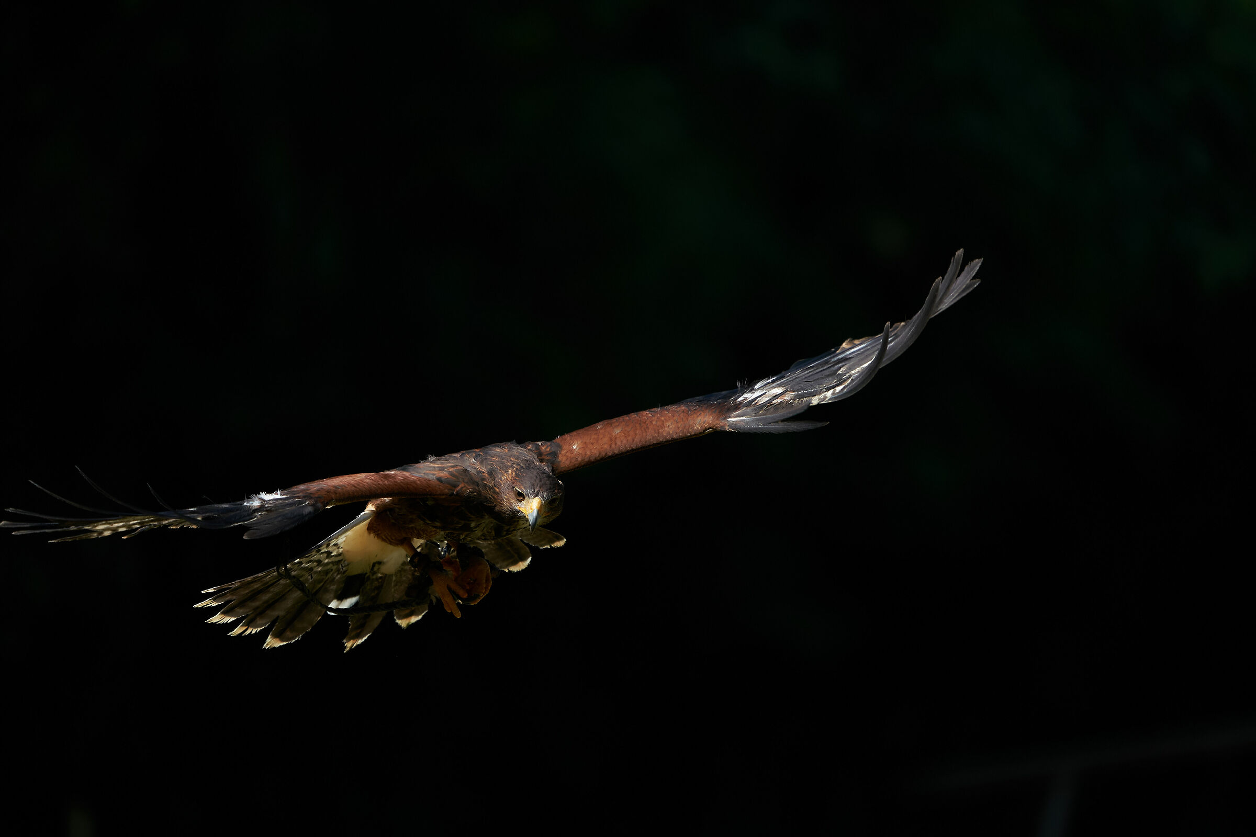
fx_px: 12280
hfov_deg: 5.9
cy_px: 418
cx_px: 628
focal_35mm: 352
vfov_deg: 3.9
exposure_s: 1/3200
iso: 800
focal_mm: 352
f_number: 5.6
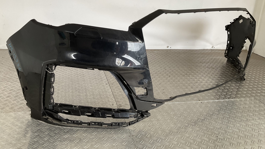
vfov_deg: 36.7
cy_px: 68
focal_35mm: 32
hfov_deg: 61.0
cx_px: 132
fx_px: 225
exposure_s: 1/50
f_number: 1.8
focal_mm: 3
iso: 50
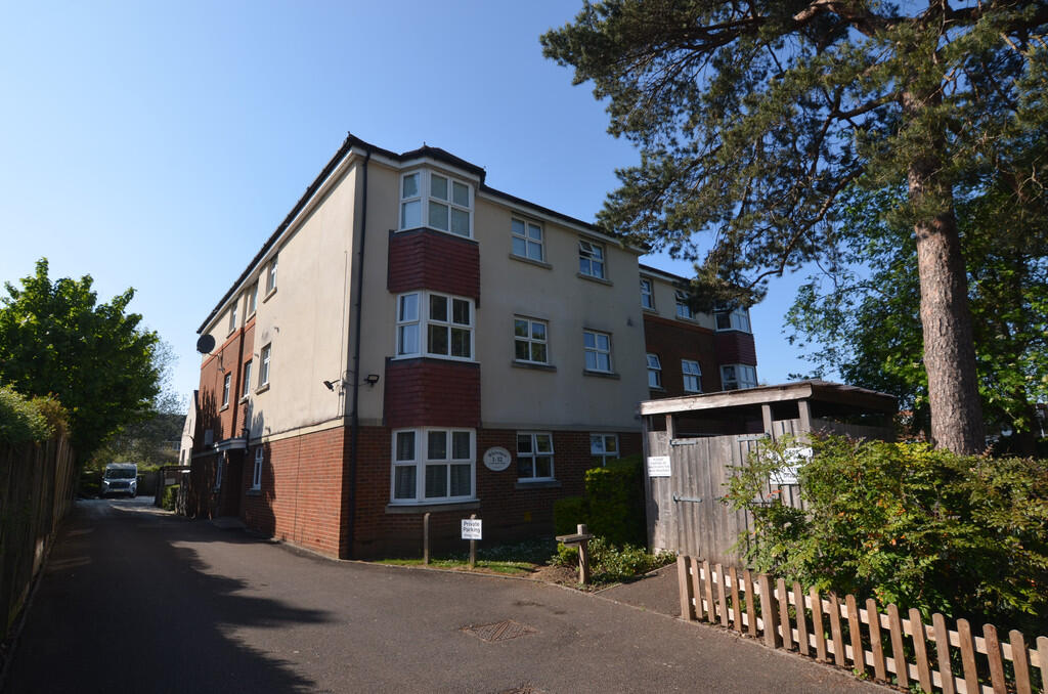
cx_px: 524
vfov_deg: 67.1
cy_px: 347
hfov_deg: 90.1
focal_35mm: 18
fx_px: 523
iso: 100
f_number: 8
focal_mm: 12
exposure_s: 1/200
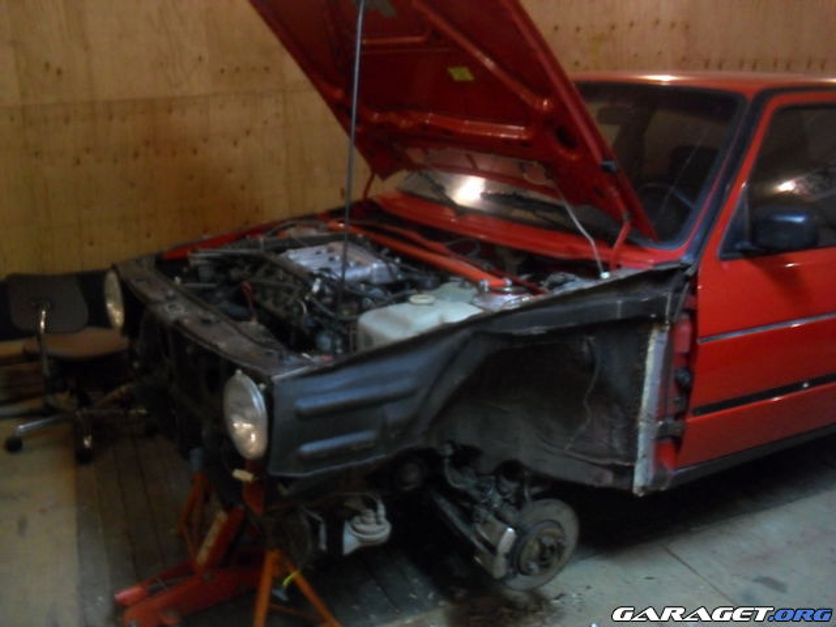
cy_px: 314
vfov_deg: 40.7
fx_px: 845
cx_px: 418
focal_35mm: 35
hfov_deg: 52.6
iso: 400
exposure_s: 1/8
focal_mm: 6.3
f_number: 3.2
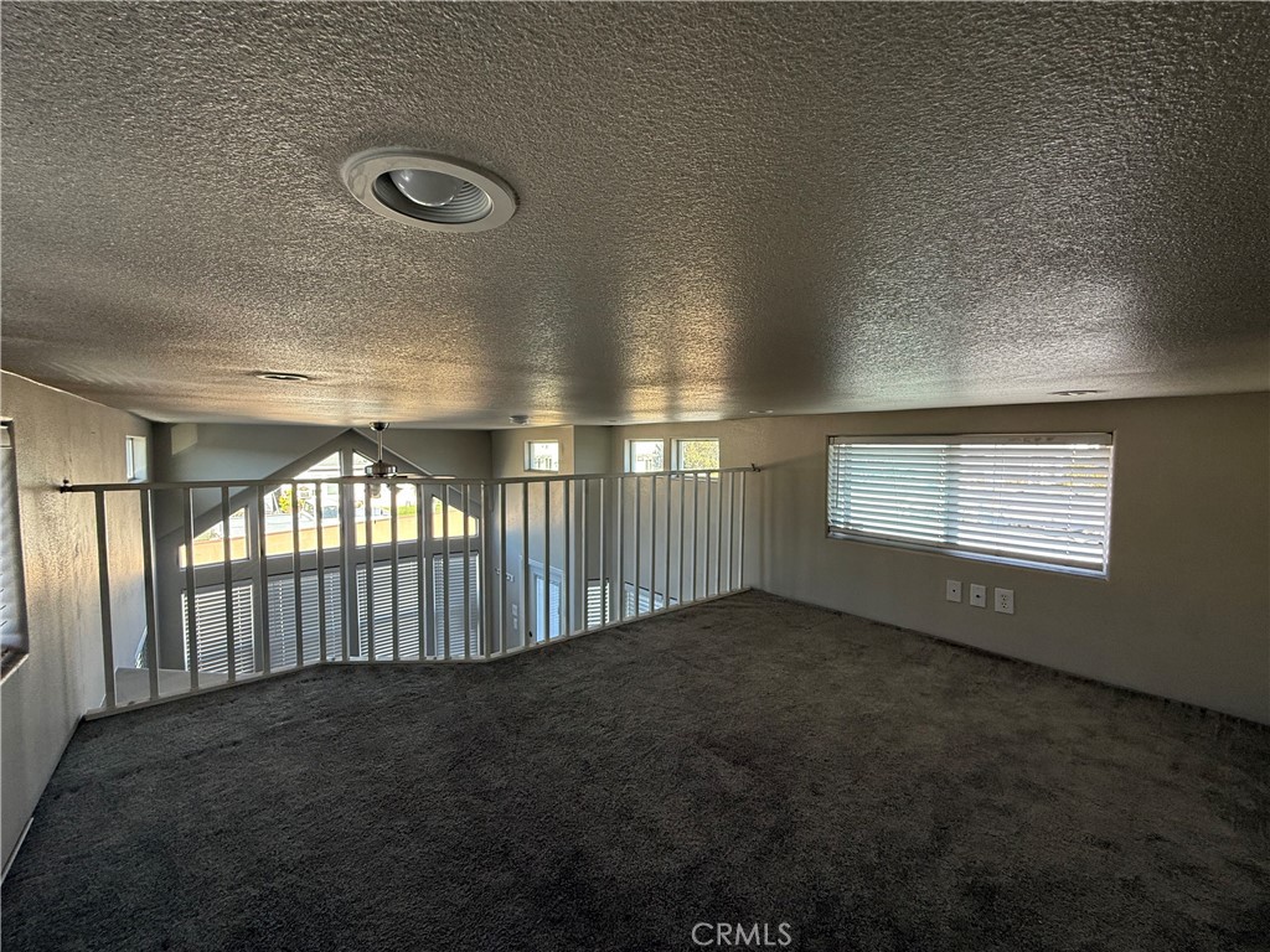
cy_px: 476
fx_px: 514
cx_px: 635
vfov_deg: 85.7
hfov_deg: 102.1
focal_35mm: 14
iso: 80
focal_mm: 2.22
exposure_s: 1/99
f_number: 2.2
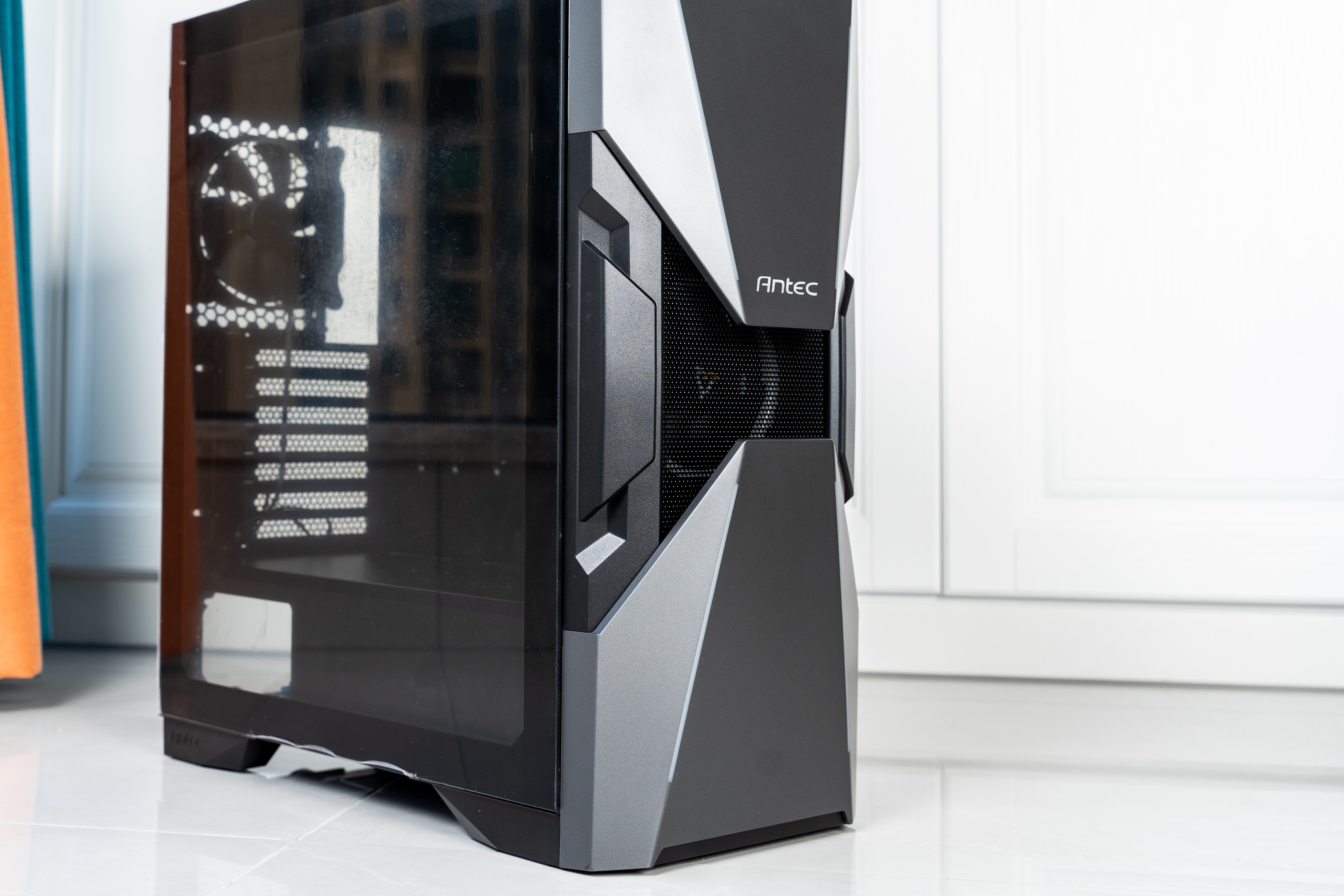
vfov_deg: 27.4
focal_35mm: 49
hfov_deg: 40.2
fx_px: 1829
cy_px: 318
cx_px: 565
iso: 200
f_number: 5.6
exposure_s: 1/100
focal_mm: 36
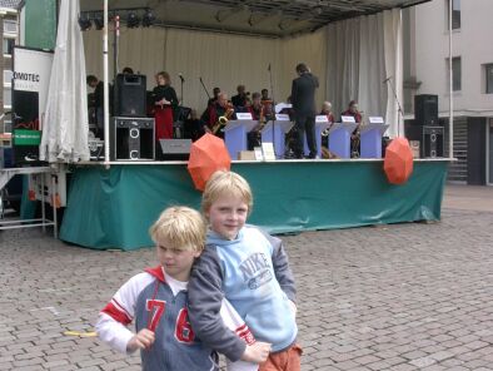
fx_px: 641
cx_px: 246
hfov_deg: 42.1
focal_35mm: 45
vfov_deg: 32.2
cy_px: 186
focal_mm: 6.7
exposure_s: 1/136
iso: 70
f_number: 5.8
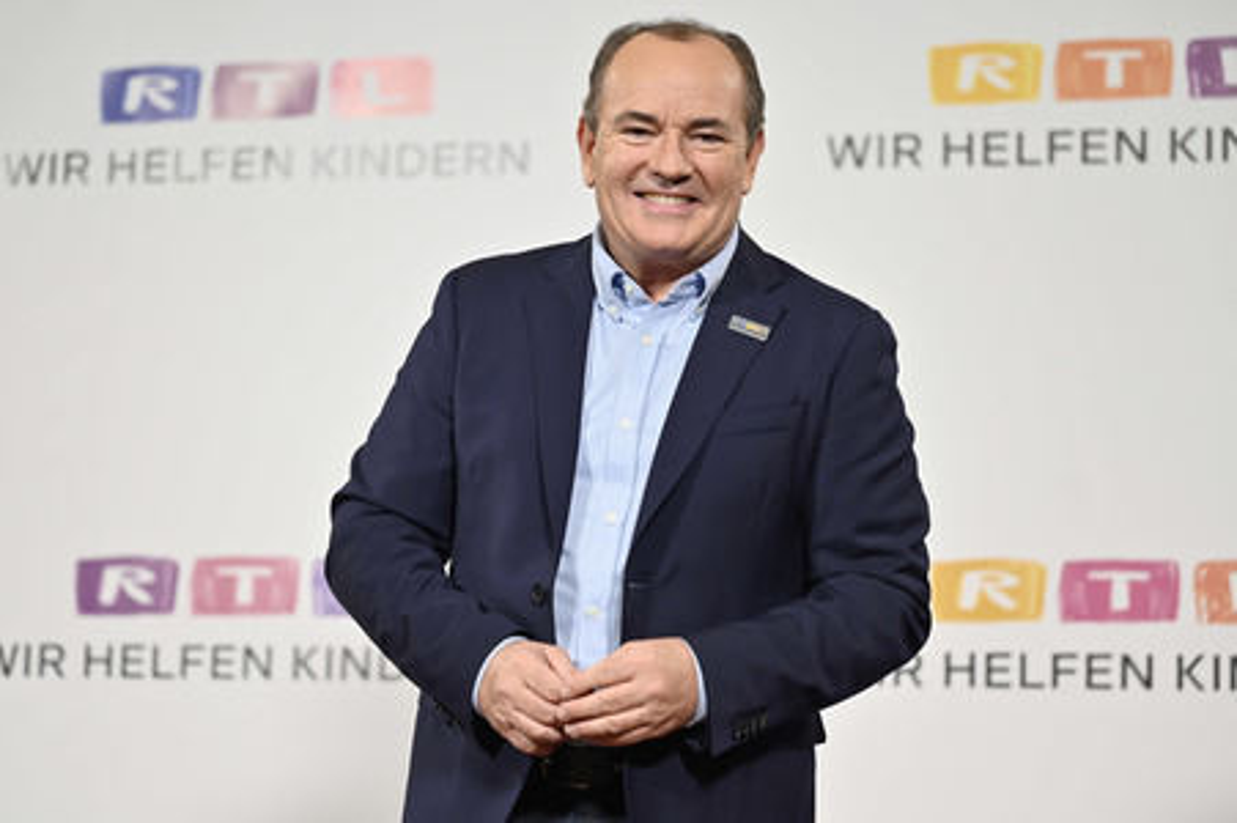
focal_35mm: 96
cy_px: 412
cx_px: 618
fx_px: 3296
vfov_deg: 14.2
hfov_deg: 21.3
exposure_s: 1/320
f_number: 2.8
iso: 1000
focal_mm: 96
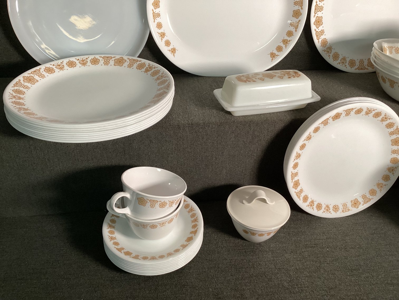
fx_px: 357
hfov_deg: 58.3
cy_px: 150
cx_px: 200
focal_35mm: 31
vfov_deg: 45.4
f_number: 2.4
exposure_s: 1/60
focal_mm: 3.3
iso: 160
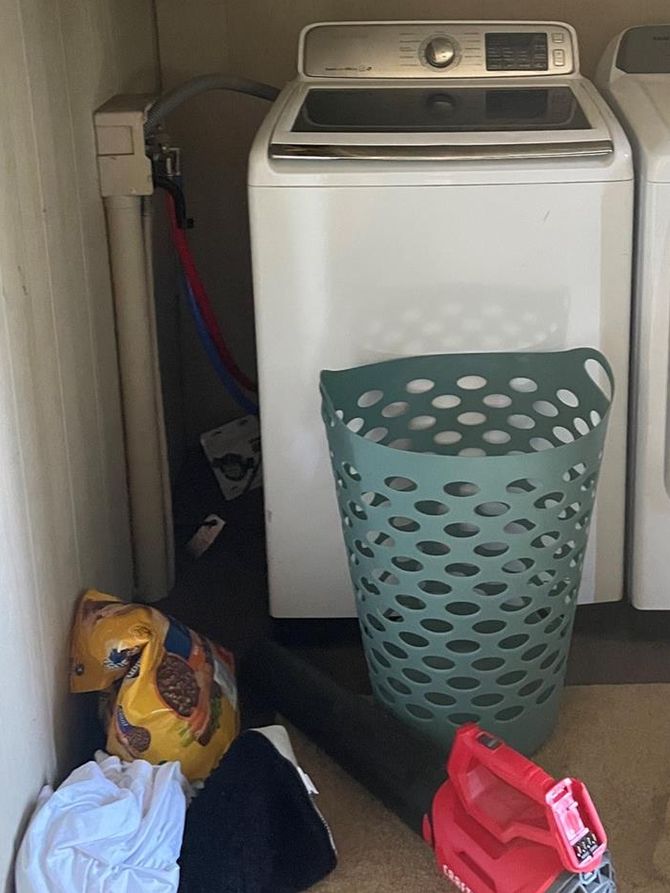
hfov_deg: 32.7
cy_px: 186
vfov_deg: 42.0
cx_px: 529
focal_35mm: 43
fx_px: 1109
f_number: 1.6
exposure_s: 1/38
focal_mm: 4.2
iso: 640
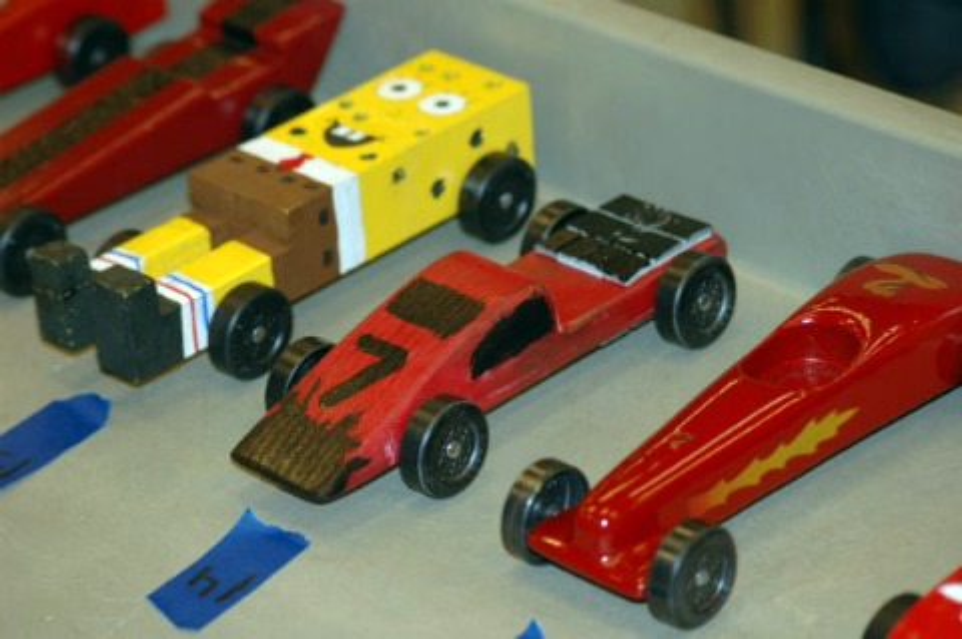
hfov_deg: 17.5
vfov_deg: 11.7
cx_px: 481
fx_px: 3123
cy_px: 320
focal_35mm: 117
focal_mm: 78
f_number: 4.2
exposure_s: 1/60
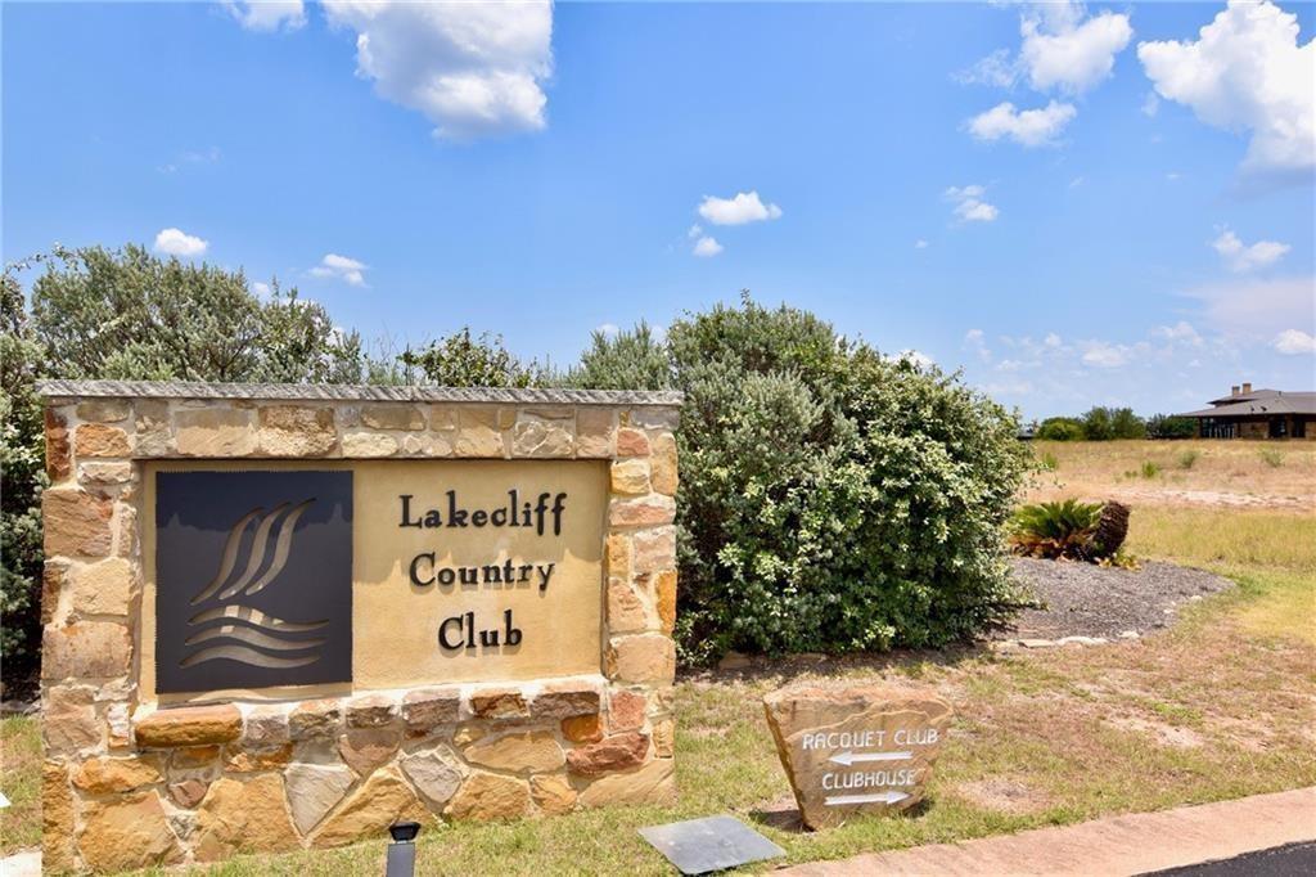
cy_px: 438
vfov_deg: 59.5
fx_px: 767
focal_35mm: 21
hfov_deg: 81.2
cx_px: 658
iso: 100
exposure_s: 1/200
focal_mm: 14
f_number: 10
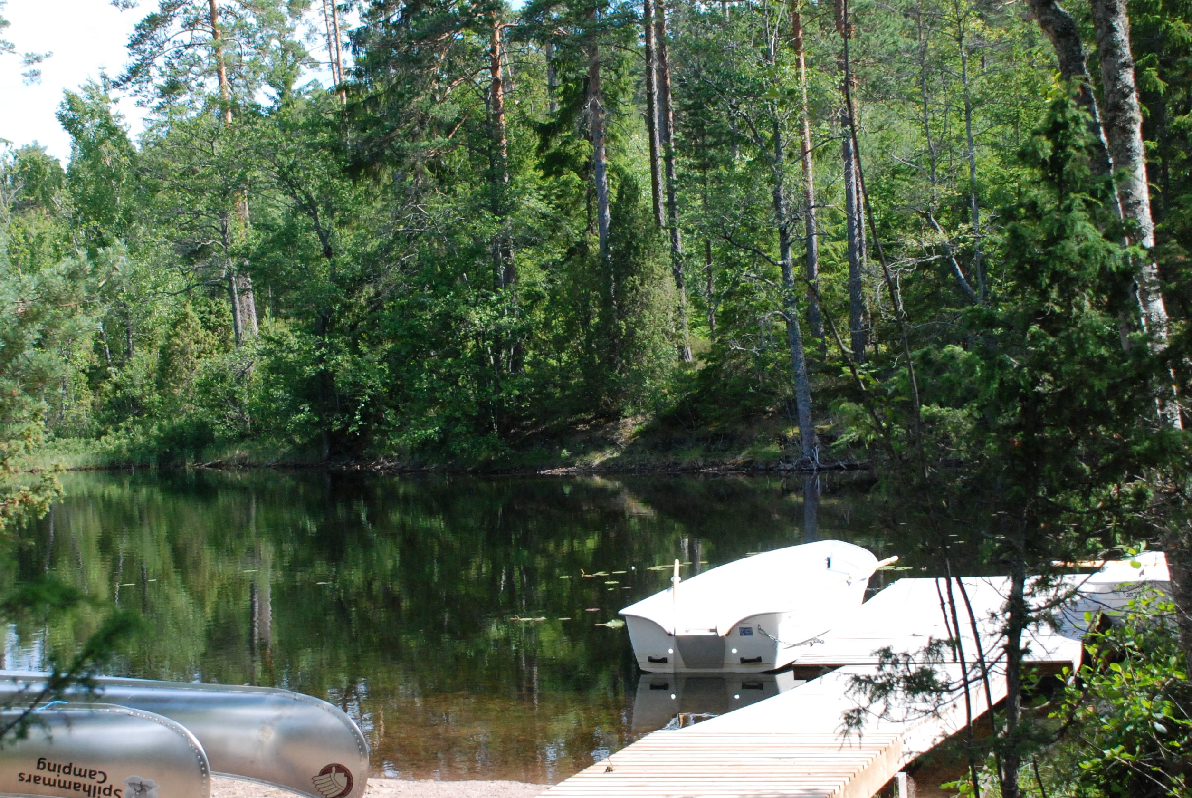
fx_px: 2379
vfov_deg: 19.0
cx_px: 554
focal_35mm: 72
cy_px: 430
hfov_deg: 28.1
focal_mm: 31
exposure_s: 1/2000
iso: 1000
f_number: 4.2
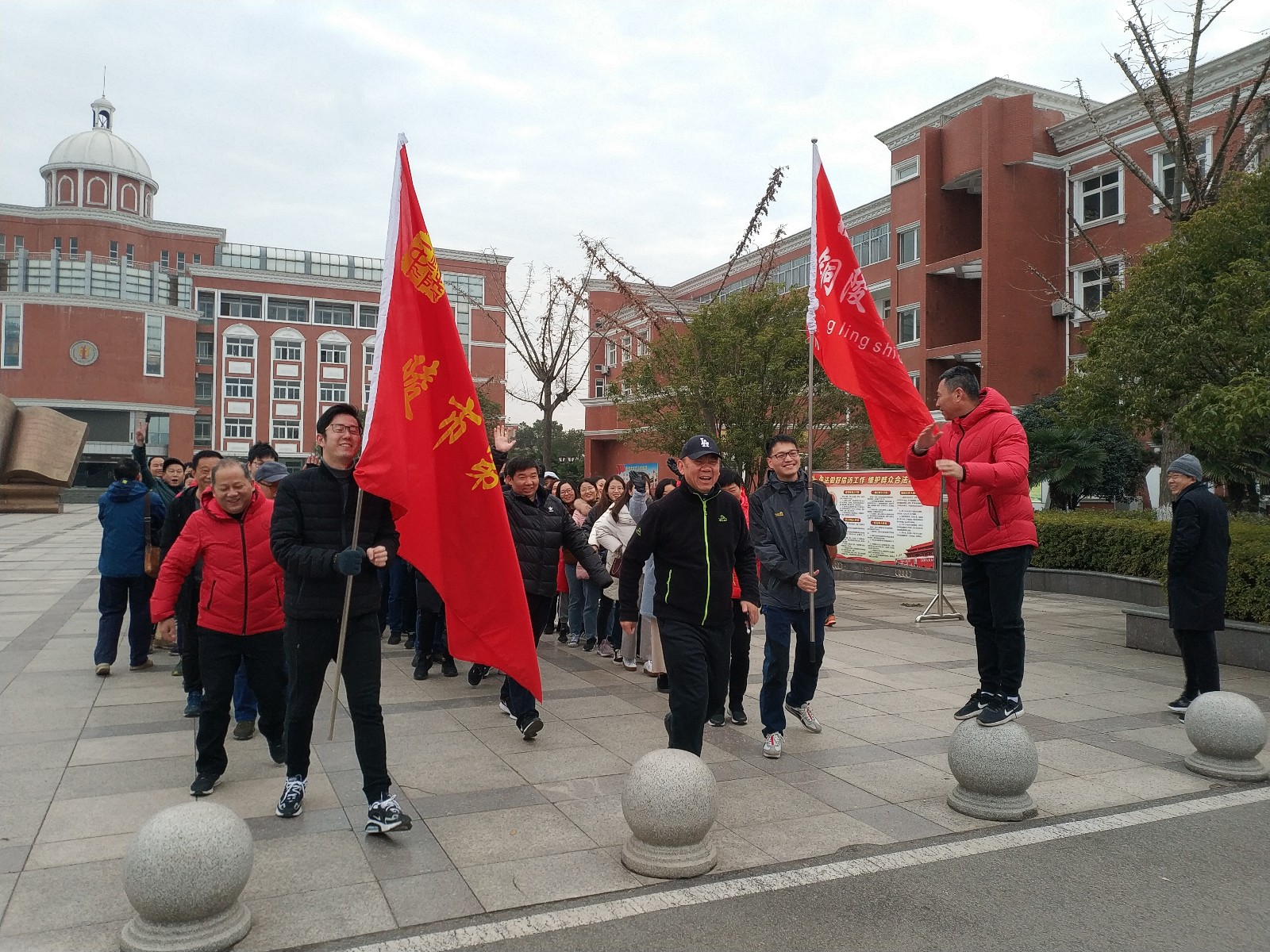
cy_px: 476
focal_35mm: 32
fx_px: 1174
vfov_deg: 44.2
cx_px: 635
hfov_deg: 56.8
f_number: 2
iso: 100
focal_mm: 4.5
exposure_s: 1/188
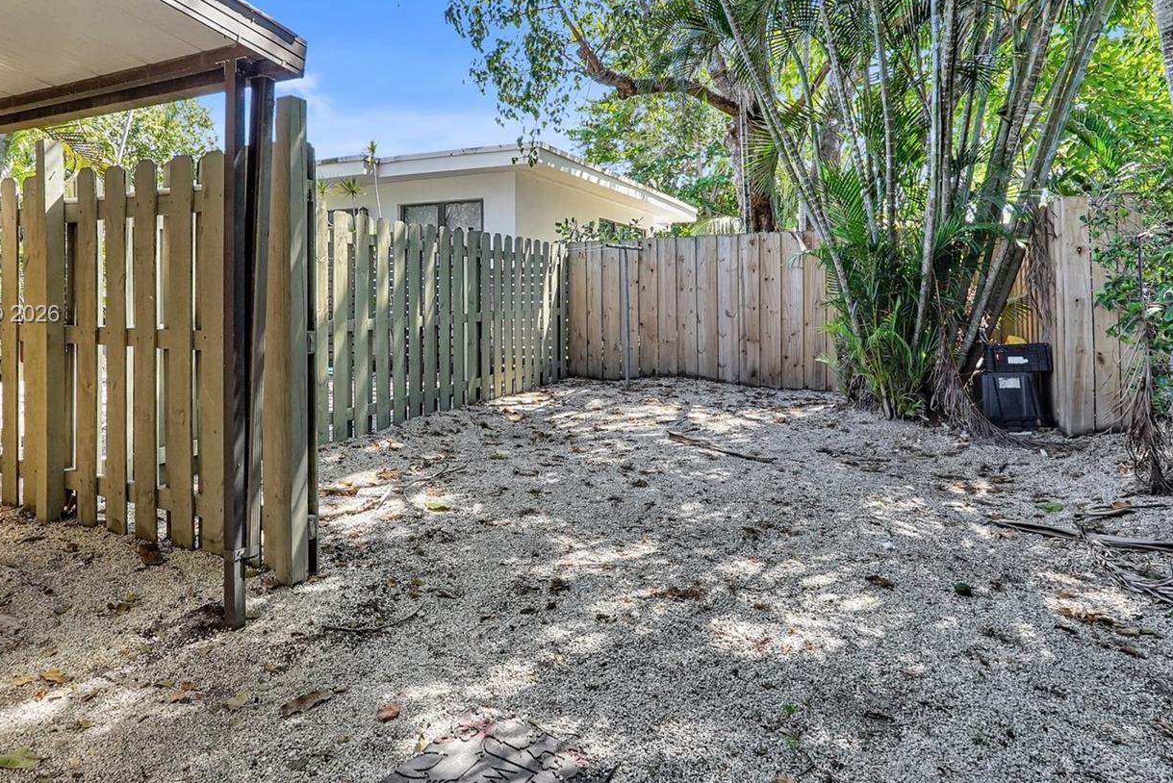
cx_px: 530
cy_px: 316
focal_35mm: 22
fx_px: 706
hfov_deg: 79.2
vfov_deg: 57.6
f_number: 13
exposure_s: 1/100
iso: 640
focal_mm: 16.5
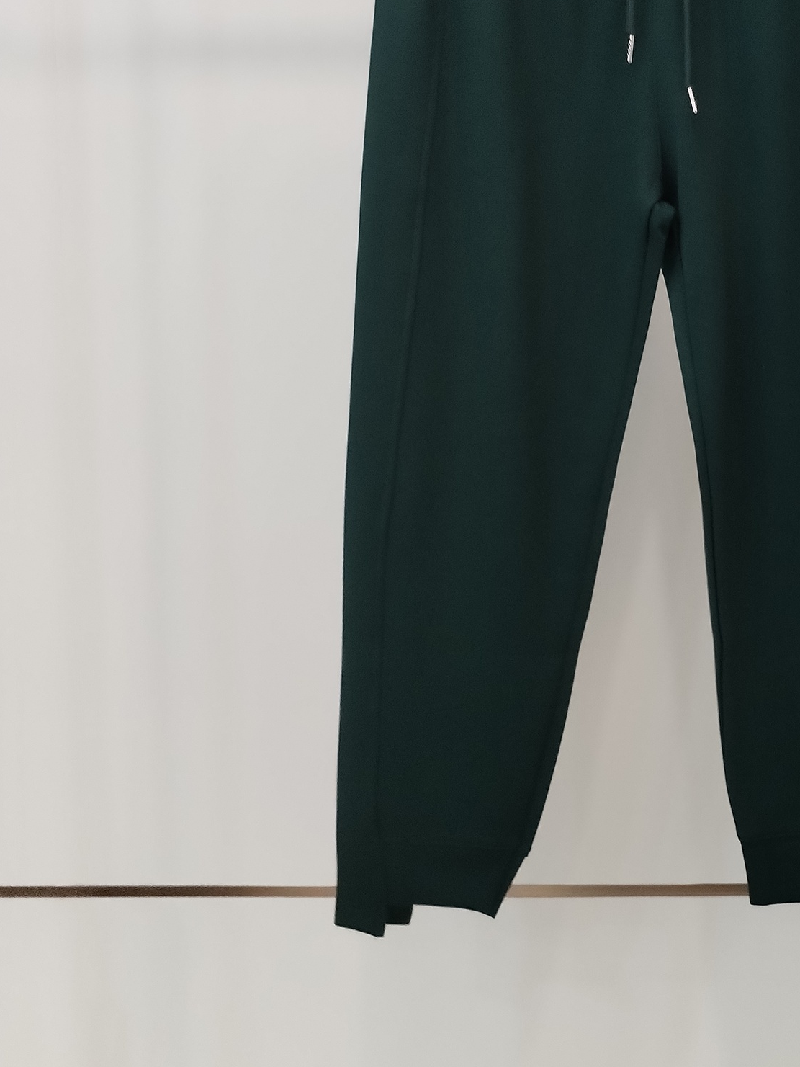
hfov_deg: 30.1
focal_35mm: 47
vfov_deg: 40.0
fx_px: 1448
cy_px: 370
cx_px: 644
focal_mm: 4.75
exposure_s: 1/60
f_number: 1.8
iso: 451
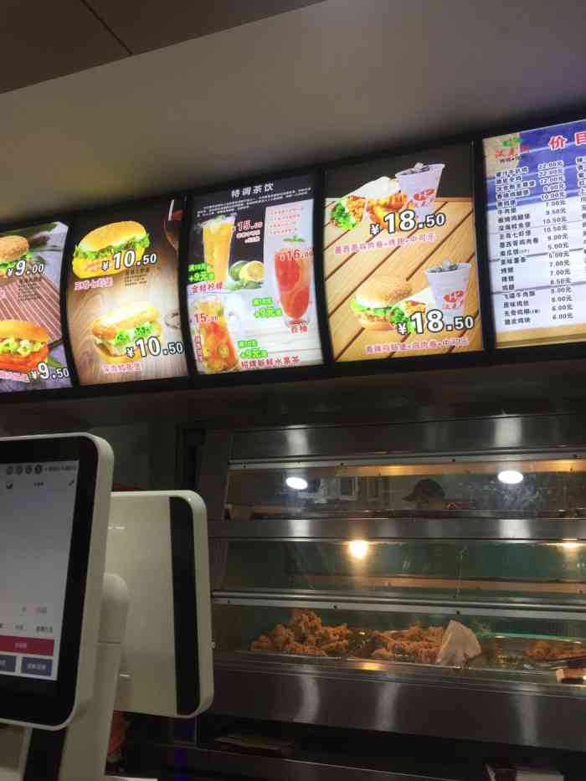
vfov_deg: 61.7
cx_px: 293
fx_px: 654
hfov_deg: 48.2
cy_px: 390
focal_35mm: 29
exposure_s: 1/33
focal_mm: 4.15
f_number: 2.2
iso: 40
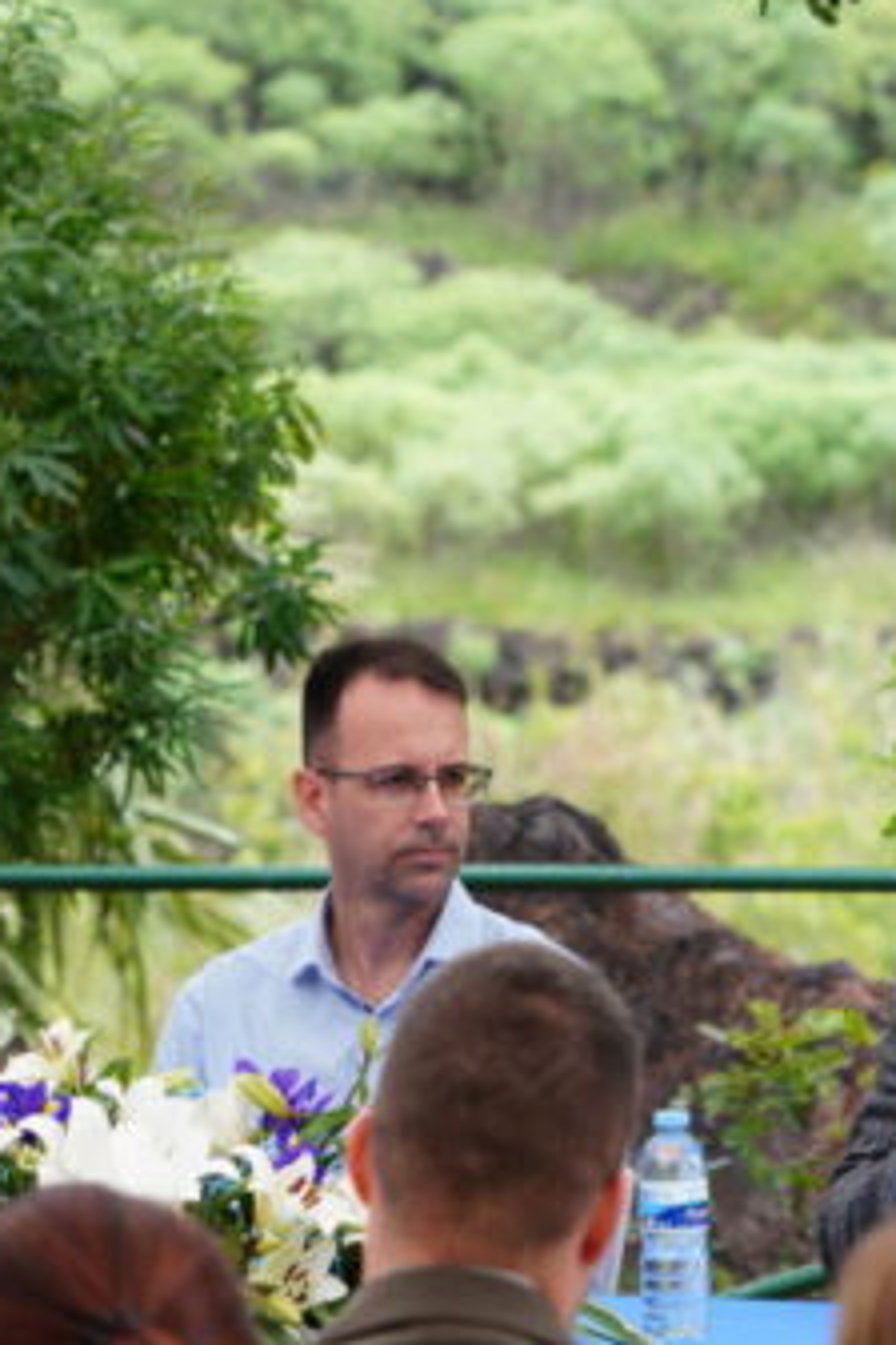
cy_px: 945
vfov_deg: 8.5
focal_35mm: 242
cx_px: 396
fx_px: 9034
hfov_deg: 5.7
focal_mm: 106
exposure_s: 1/125
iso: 200
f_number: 5
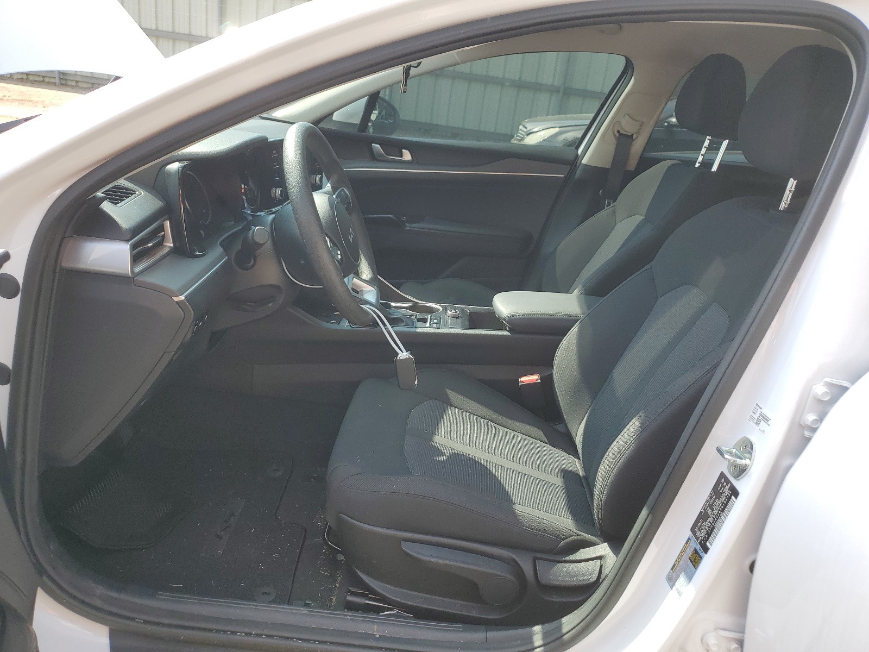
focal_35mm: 26
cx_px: 434
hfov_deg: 67.3
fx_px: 653
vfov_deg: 53.1
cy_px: 326
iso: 50
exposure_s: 1/667
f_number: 1.5
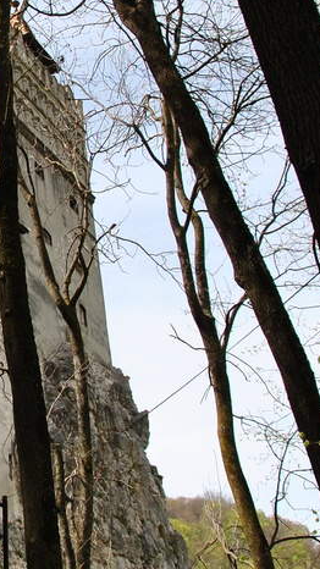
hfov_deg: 13.5
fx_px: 1283
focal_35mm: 85
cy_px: 203
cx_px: -136
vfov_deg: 24.9
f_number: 7.1
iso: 100
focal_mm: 18
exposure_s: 1/200
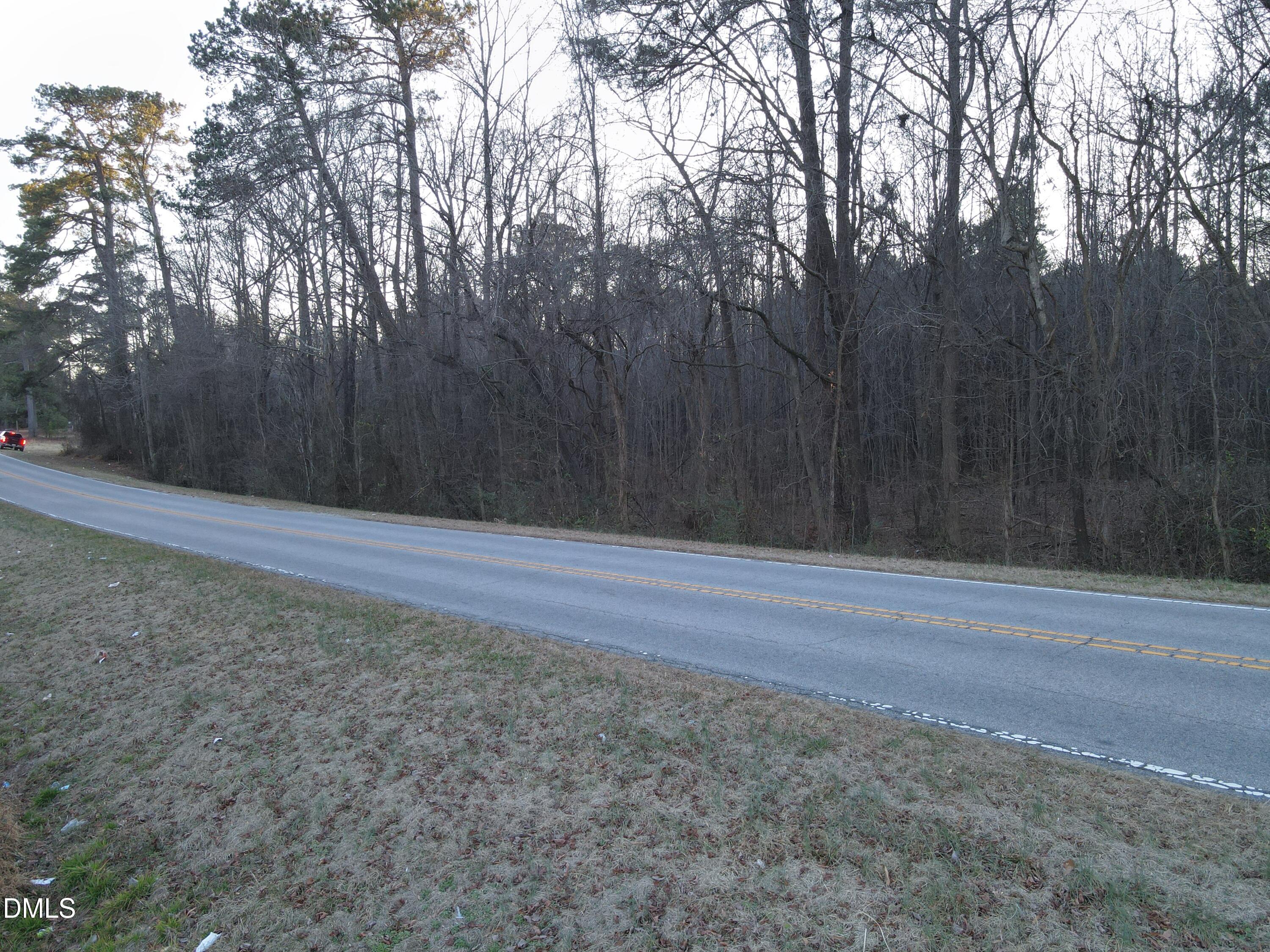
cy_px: 476
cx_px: 635
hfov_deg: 71.6
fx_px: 881
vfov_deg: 56.8
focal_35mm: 24
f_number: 2.8
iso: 100
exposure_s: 1/25
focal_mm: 4.5
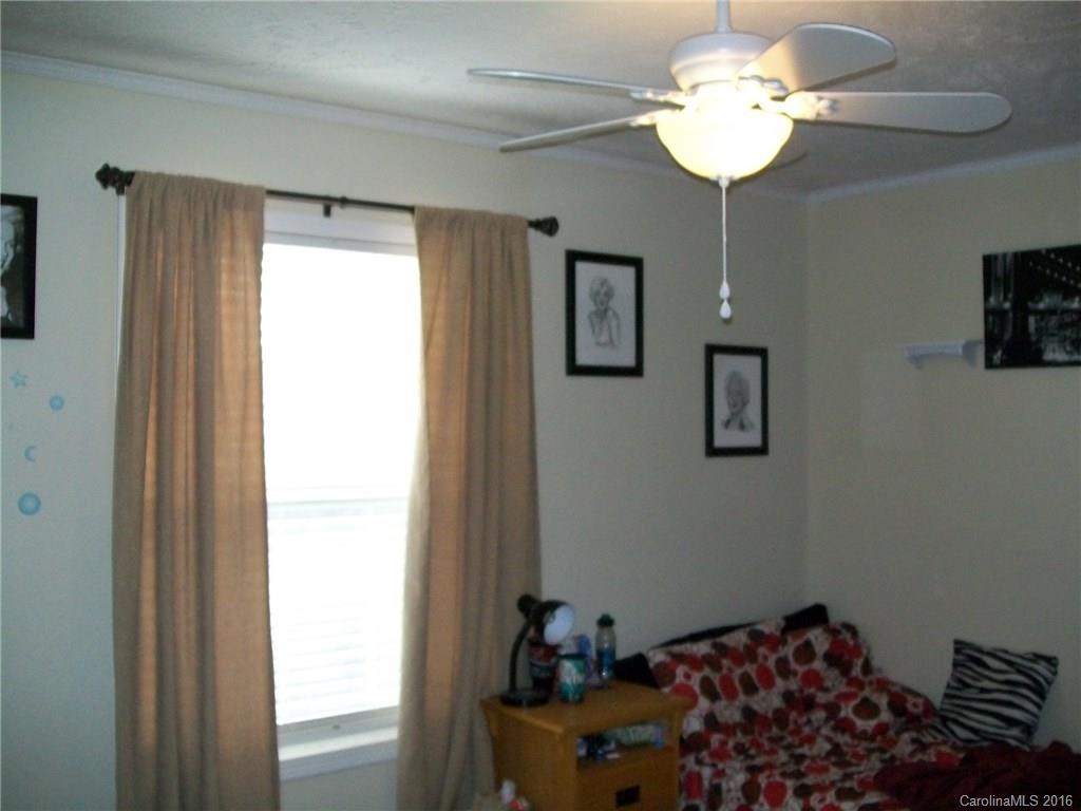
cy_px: 406
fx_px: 1124
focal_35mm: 36
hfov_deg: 51.4
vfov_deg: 39.7
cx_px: 540
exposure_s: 1/60
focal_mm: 6
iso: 160
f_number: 2.7
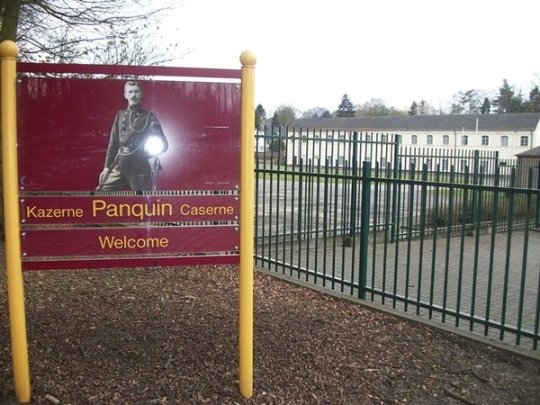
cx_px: 270
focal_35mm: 32
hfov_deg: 56.8
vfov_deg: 44.2
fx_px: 499
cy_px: 202
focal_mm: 5.7
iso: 80
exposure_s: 1/160
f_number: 2.9
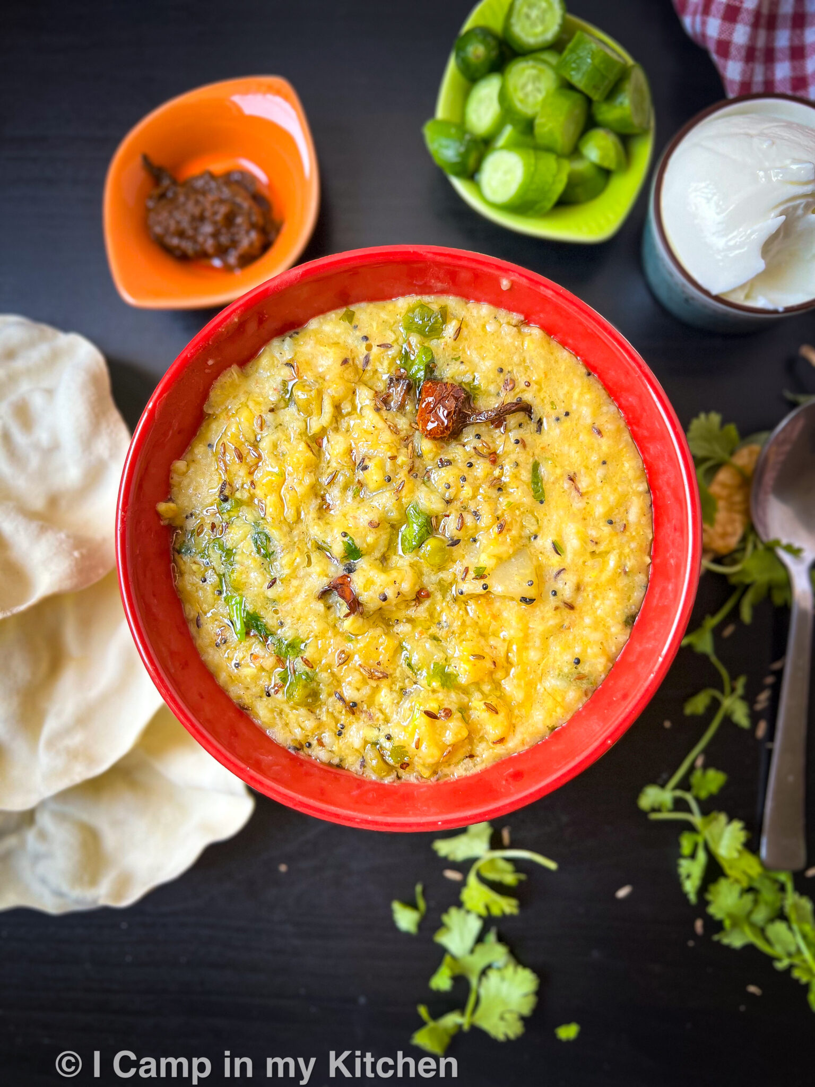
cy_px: 544
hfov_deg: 53.1
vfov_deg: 67.3
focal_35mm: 26
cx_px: 408
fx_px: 816
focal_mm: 5.7
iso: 80
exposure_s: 1/120
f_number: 1.5
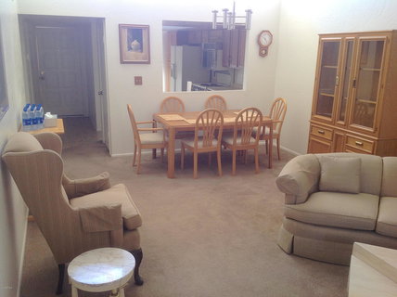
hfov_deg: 52.7
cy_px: 148
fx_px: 401
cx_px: 198
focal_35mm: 35
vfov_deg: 40.6
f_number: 2.4
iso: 64
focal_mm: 4.28
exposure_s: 1/40
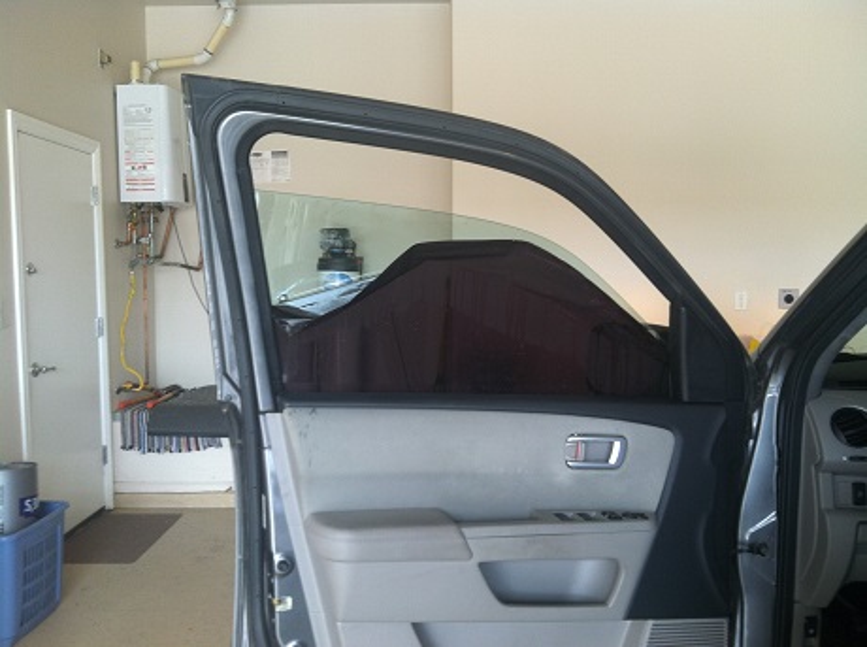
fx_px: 875
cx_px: 434
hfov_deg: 52.7
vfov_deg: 40.6
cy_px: 324
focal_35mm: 35
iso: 80
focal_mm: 3.85
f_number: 2.8
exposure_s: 1/20
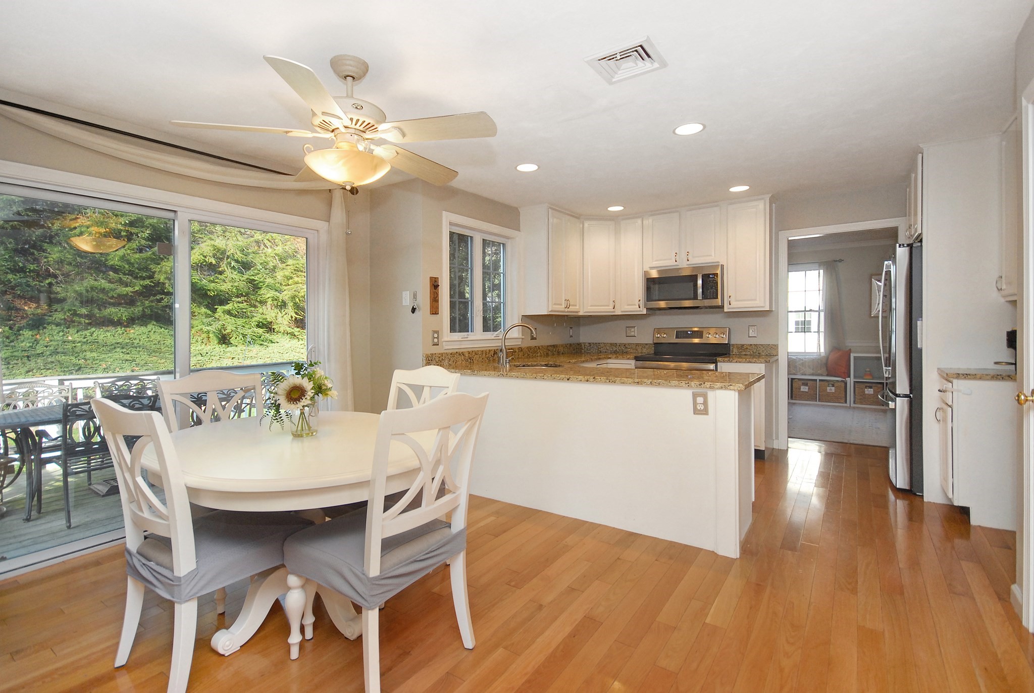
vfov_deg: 72.2
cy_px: 346
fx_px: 475
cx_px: 517
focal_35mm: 16
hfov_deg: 94.9
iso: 500
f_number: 5
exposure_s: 1/60
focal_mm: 11
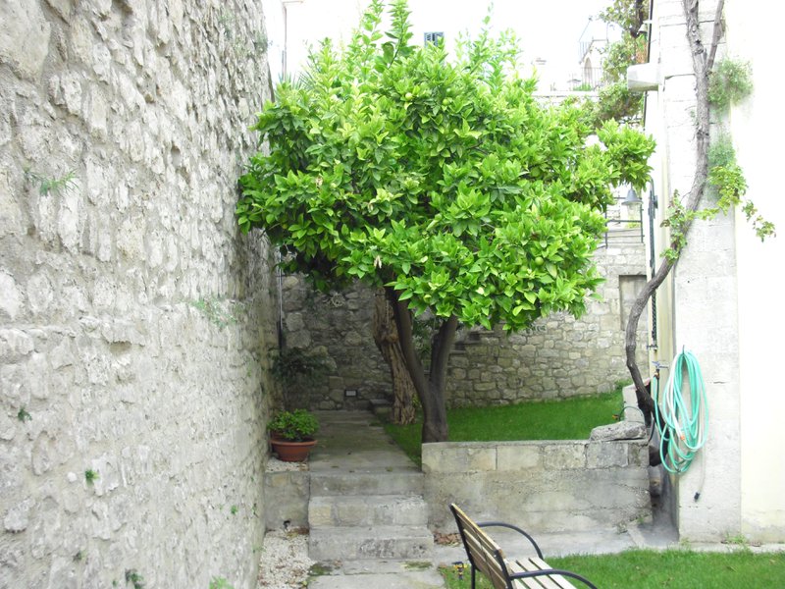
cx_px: 392
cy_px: 294
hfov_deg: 49.0
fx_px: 862
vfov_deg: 37.7
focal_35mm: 38
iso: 100
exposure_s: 1/320
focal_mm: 6.2
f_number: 2.8
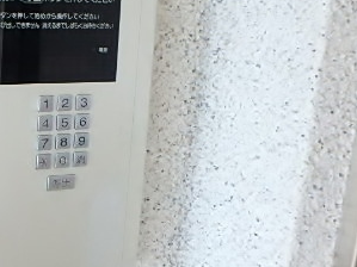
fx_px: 464
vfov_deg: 31.9
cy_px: 87
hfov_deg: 37.5
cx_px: -1
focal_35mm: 45
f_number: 3.5
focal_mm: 3.7
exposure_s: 1/125
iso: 800
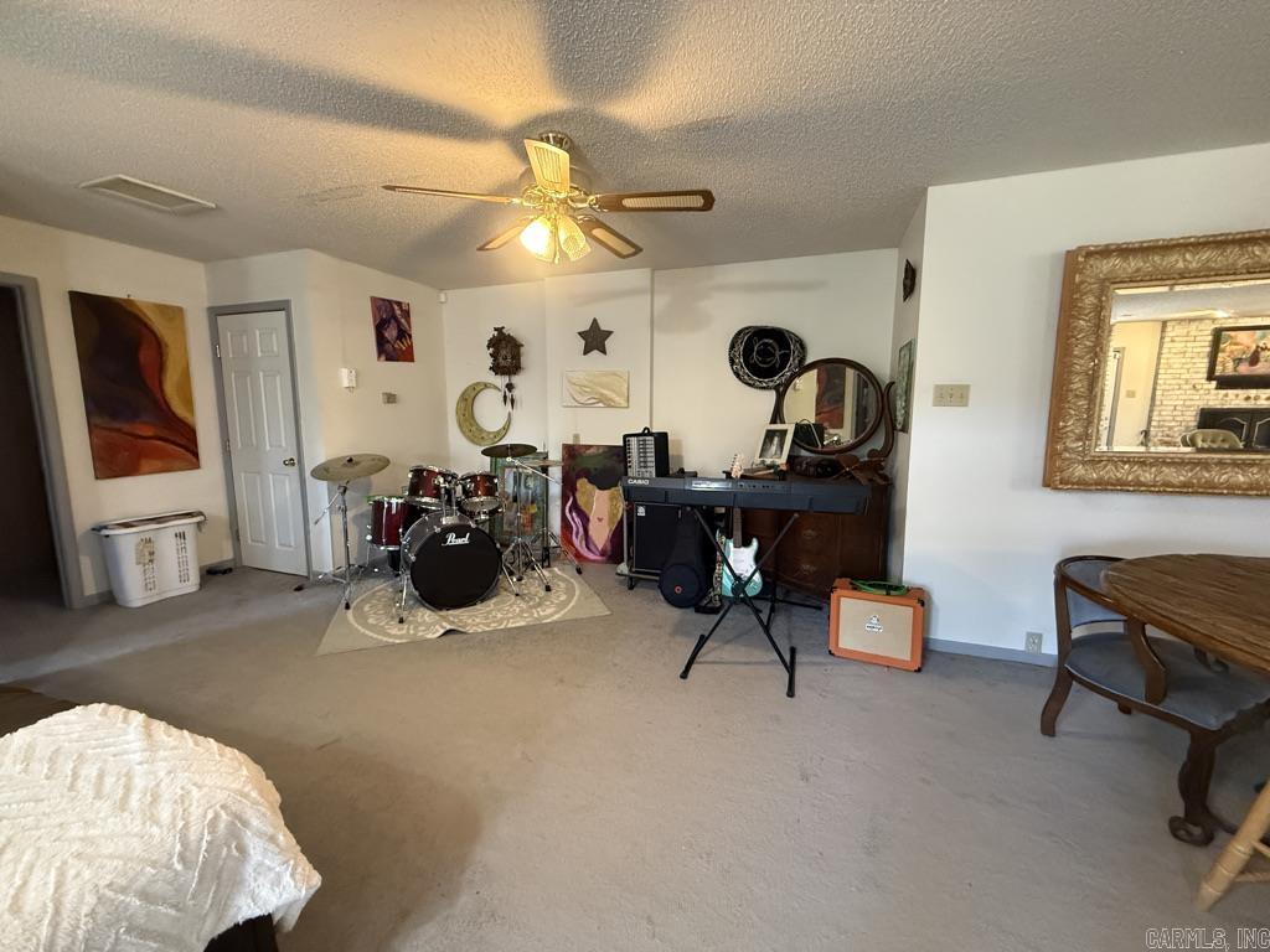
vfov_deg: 85.7
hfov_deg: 102.1
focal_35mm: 14
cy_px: 476
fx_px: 514
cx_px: 635
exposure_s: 1/60
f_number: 2.2
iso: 800
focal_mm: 2.22
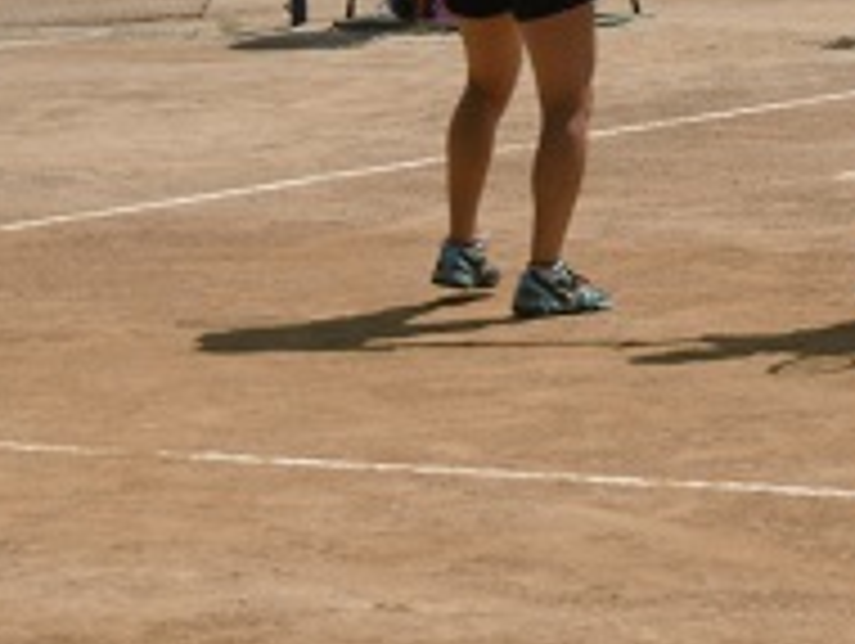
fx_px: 4872
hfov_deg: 10.0
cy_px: -41
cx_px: 778
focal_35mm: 197
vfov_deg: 7.5
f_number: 4.5
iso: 100
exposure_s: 1/125
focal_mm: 14
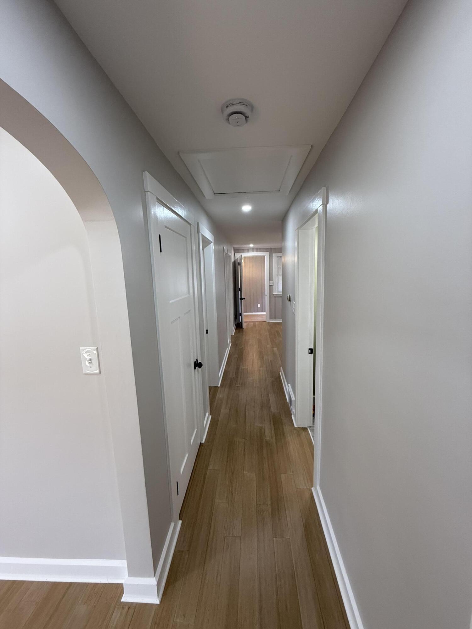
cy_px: 314
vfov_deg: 102.1
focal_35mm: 14
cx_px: 236
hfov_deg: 85.7
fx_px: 255
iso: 160
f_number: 2.2
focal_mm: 2.22
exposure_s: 1/120
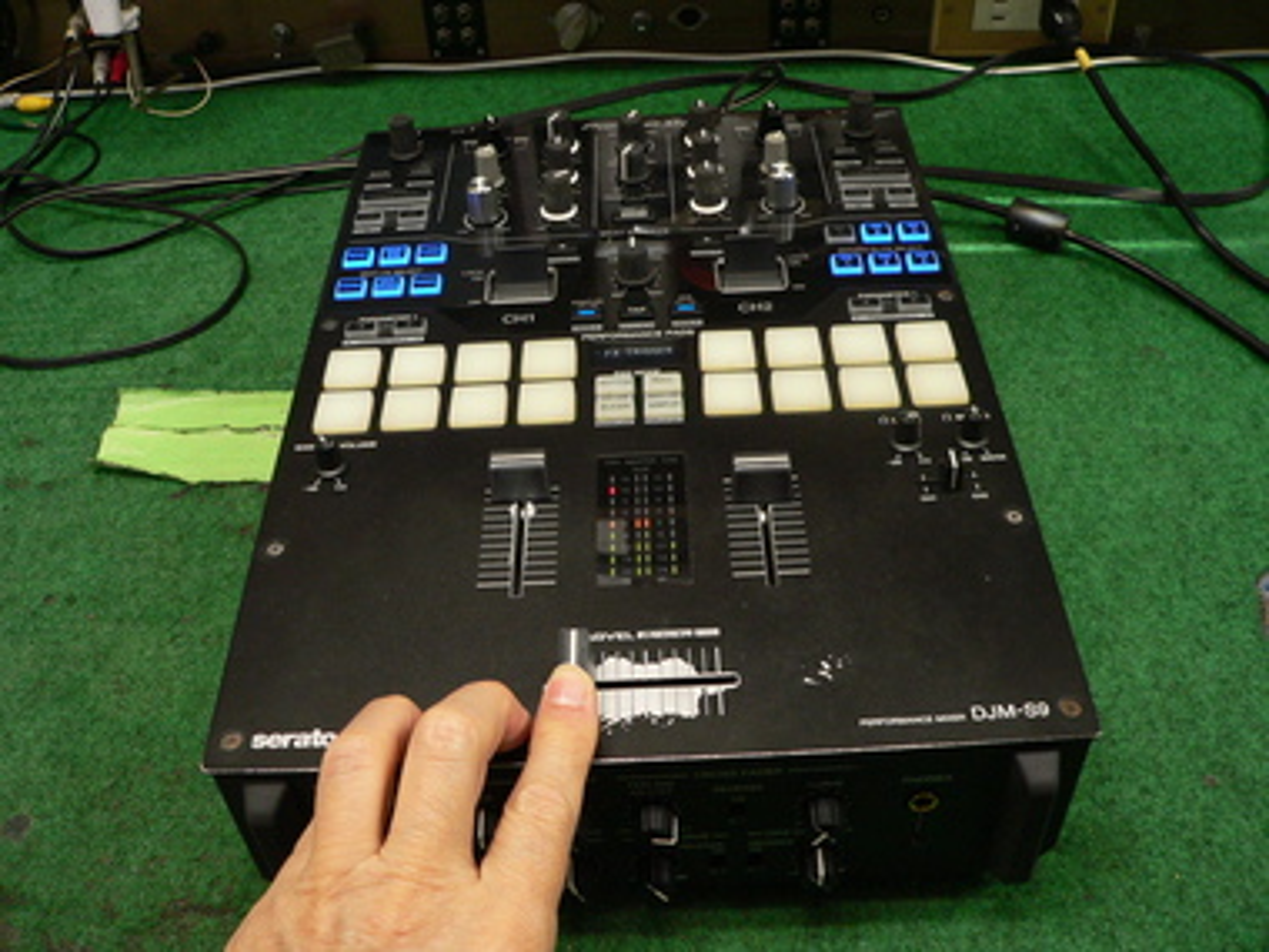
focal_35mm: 36
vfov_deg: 39.7
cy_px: 476
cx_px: 634
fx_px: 1320
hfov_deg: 51.4
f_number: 2.8
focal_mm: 6
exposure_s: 1/25
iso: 200
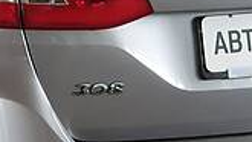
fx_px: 1838
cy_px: -31
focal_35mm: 275
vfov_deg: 4.4
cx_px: -24
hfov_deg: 7.8
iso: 125
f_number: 2.4
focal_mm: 6
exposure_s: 1/33
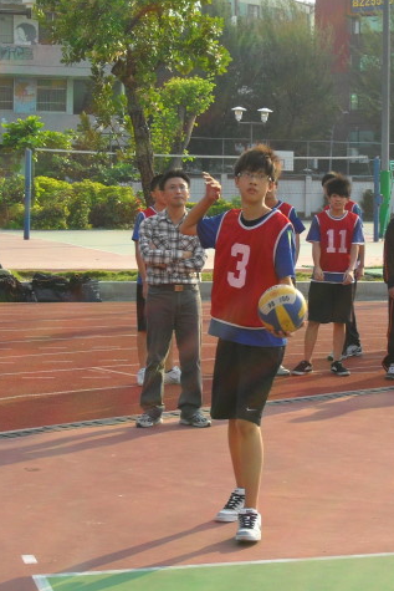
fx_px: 1608
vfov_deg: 20.8
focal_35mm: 98
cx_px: 291
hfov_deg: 13.9
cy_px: 294
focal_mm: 12.3
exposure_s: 1/350
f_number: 4
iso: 100
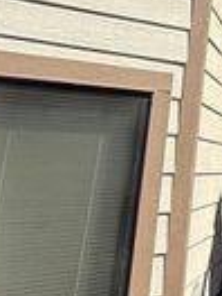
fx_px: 607
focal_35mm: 71
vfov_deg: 25.2
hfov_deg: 18.0
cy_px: -41
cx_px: 352
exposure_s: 1/1795
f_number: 2.2
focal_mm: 2.22
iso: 50
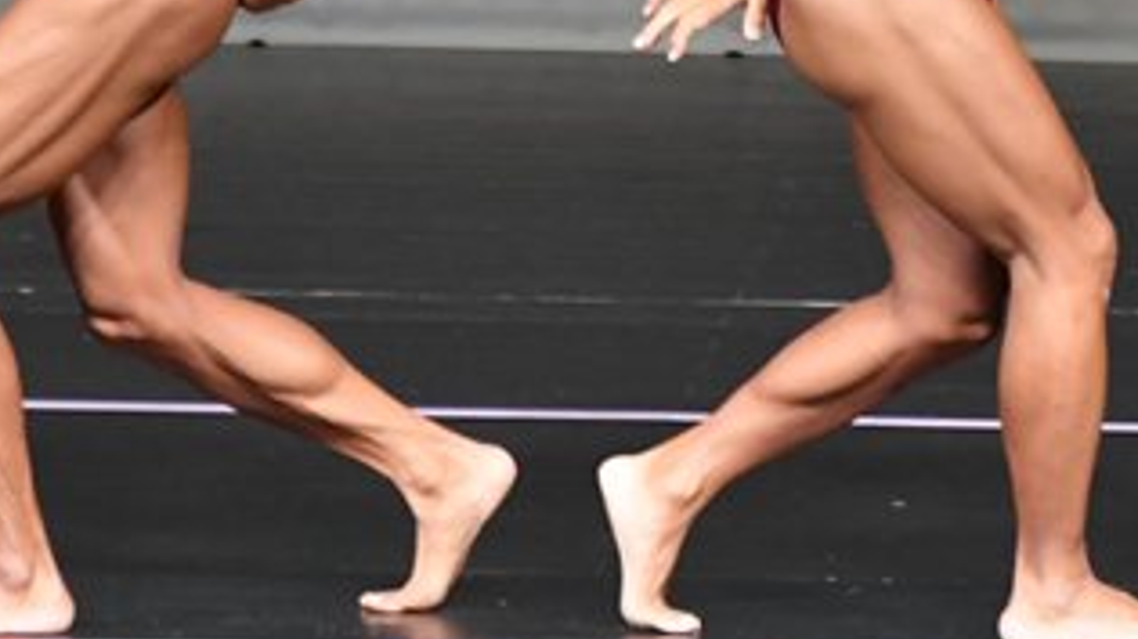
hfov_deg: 2.4
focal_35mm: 888
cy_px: -108
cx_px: 952
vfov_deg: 1.4
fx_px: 26789
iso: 5000
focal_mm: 230
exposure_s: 1/400
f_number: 5.6
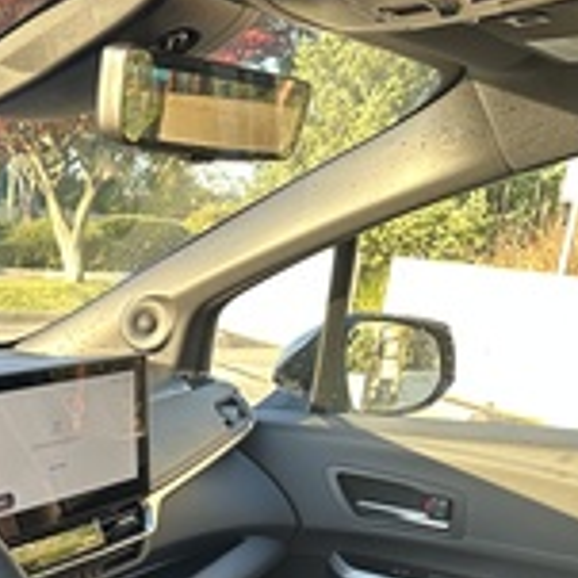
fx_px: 1115
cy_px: 591
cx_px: -69
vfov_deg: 27.3
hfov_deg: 26.6
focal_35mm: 59
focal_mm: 6.86
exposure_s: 1/121
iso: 200
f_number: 1.78
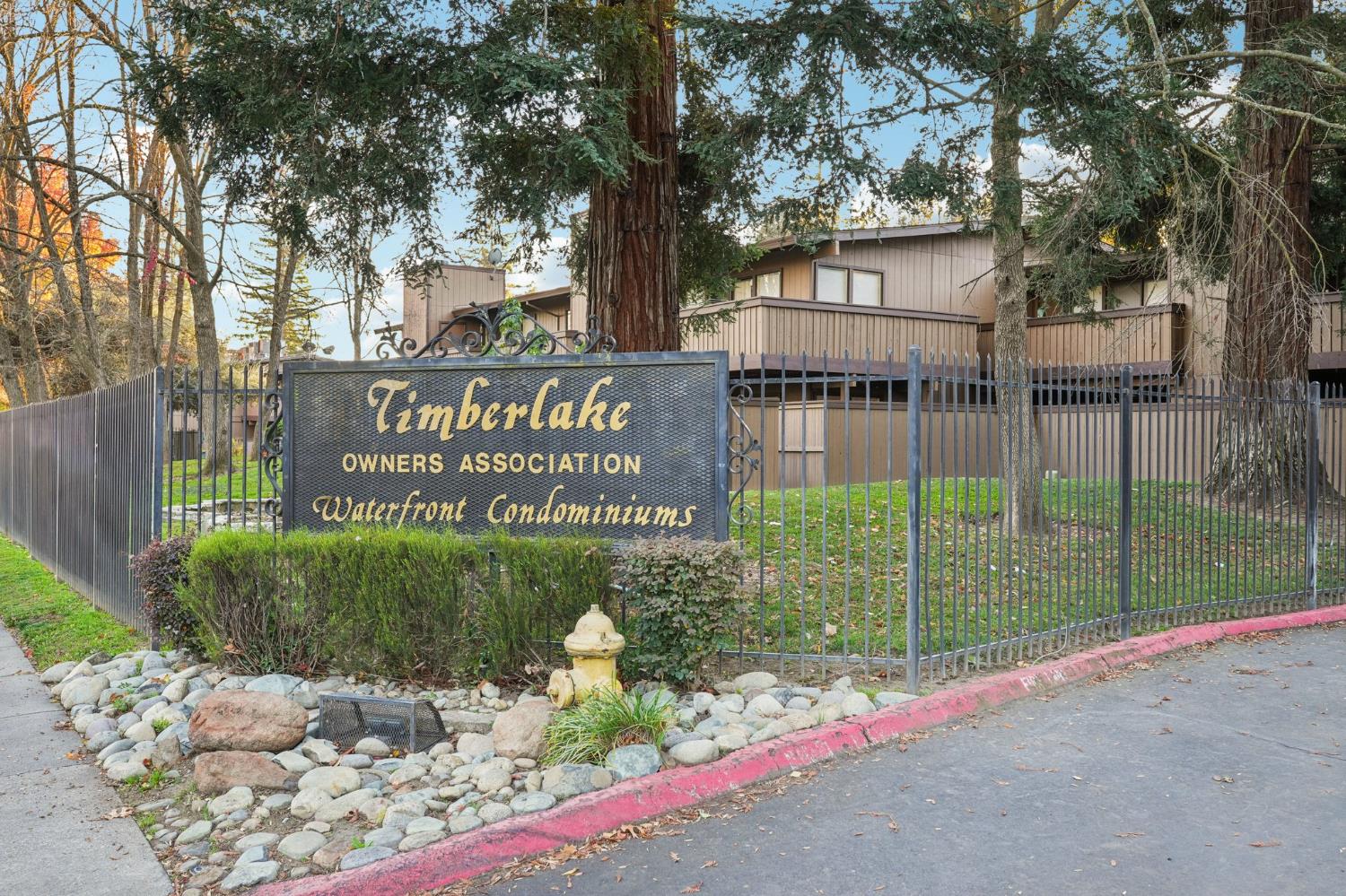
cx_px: 673
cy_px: 448
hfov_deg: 61.9
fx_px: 1121
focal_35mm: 30
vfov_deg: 43.6
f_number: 8
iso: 400
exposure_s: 1/25
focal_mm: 30
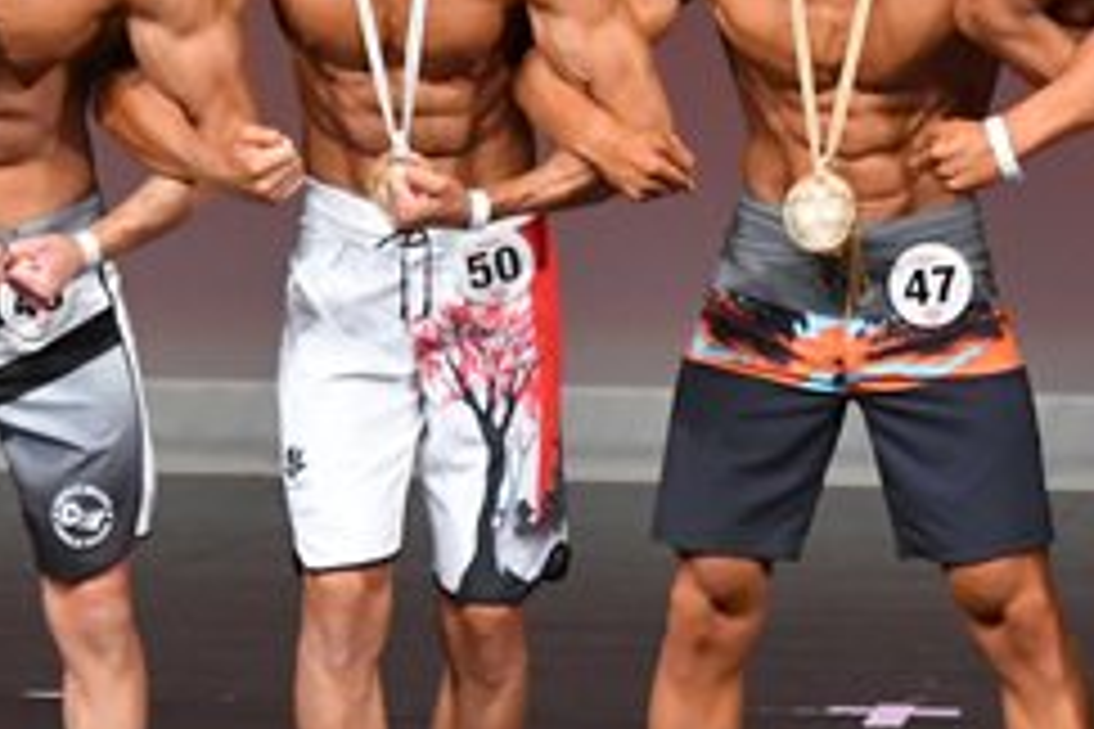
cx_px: 682
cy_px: 140
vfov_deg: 1.8
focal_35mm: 766
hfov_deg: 2.7
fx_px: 23276
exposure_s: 1/400
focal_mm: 160
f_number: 5.6
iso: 4000
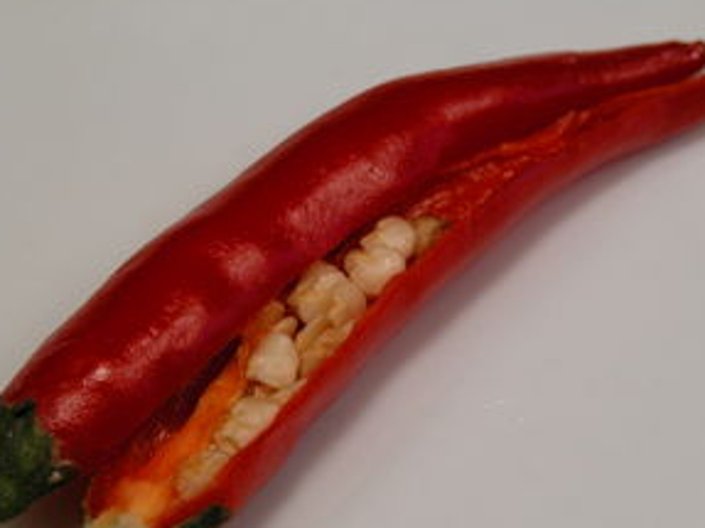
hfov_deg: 13.3
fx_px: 3033
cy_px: 354
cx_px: 386
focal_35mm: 149
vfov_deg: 9.9
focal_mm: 27.3
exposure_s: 1/120
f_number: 5.8
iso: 100
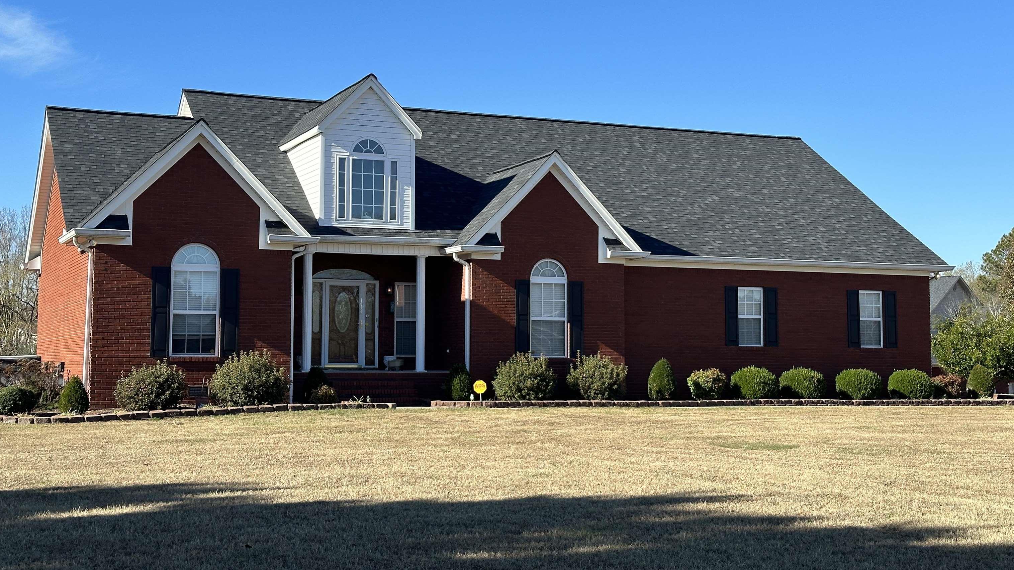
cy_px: 235
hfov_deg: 39.2
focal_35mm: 53
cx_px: 511
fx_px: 1425
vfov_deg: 22.6
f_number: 1.78
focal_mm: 6.86
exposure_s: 1/2667
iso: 64
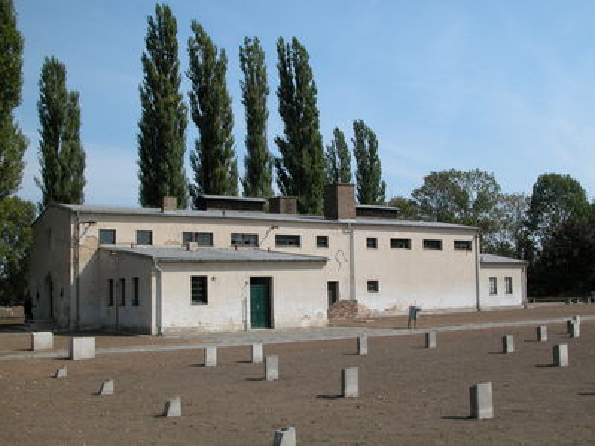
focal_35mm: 42
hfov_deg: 44.8
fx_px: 722
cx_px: 298
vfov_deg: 34.3
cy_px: 223
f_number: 7.3
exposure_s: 1/326
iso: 100
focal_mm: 10.7
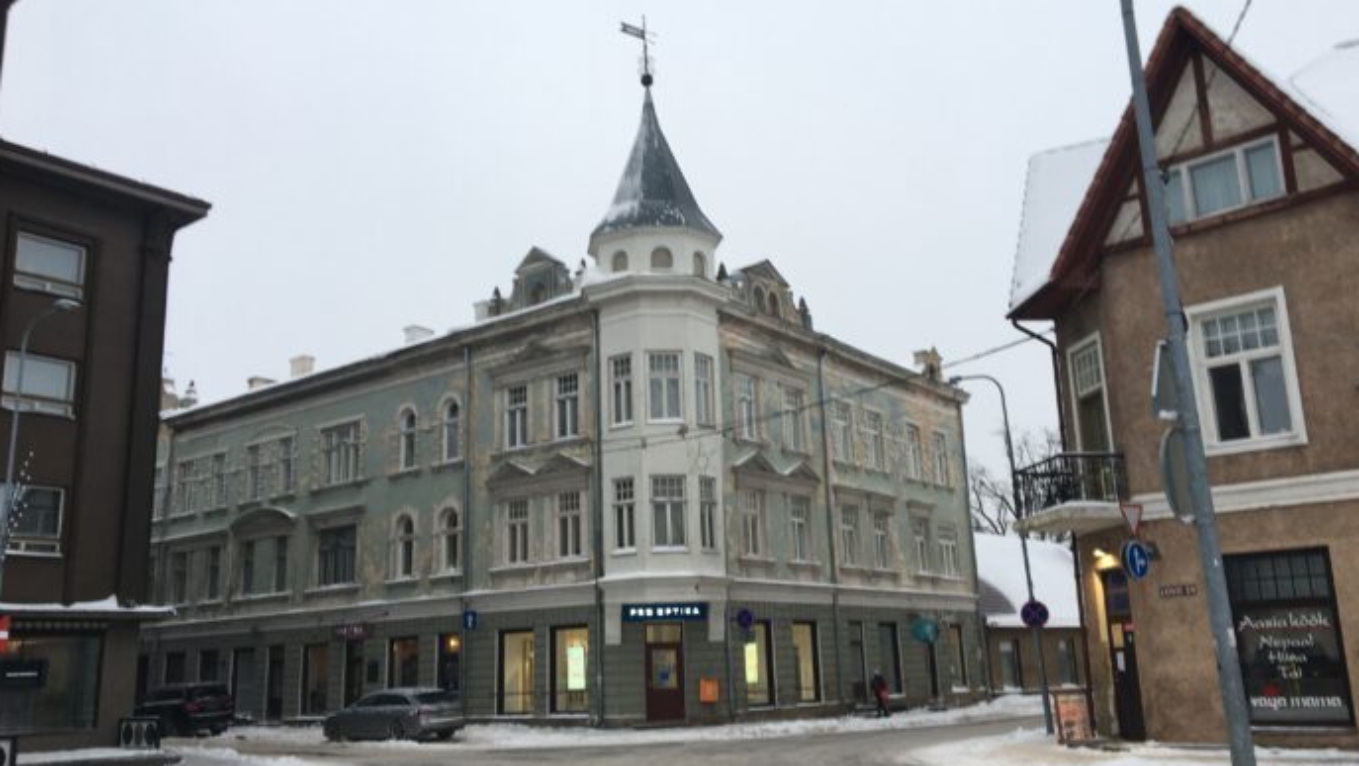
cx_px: 677
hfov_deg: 61.0
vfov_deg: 36.7
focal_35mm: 32
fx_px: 1154
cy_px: 388
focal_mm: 4.15
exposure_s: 1/50
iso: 25
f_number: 2.2
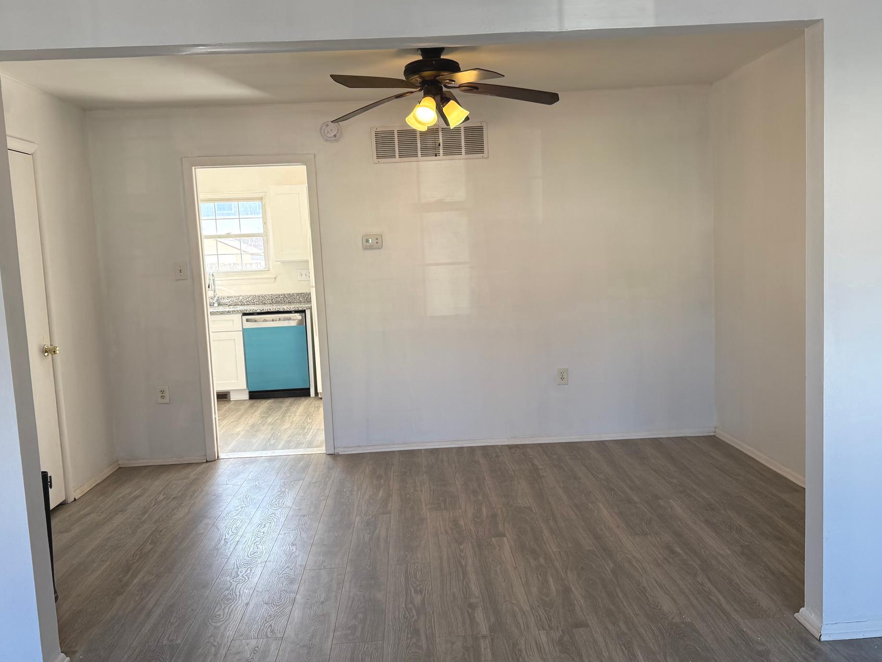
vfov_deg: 48.2
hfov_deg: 61.7
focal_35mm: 29
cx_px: 442
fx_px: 739
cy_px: 312
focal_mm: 6.76
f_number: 1.78
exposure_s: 1/236
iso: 125
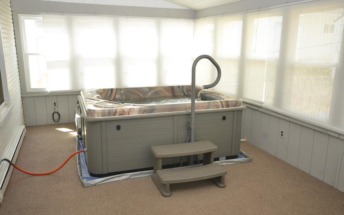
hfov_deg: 61.2
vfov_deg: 40.6
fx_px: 291
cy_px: 107
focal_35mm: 31
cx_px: 172
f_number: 5.6
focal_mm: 20
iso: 640
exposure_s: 1/60
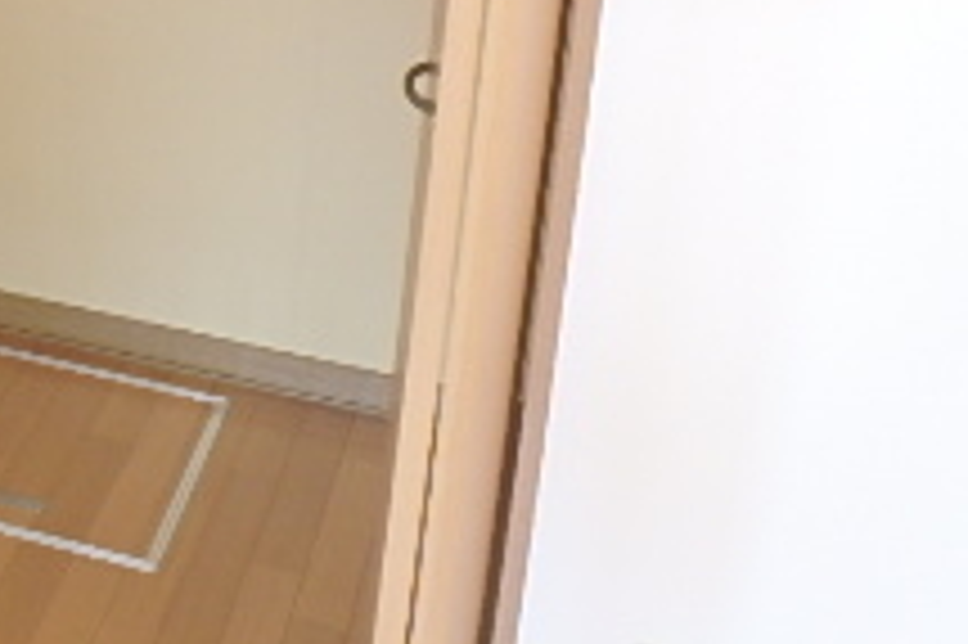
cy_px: -180
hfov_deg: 28.8
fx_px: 1746
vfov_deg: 19.4
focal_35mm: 65
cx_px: -32
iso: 250
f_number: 3.5
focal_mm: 3.7
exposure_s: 1/30
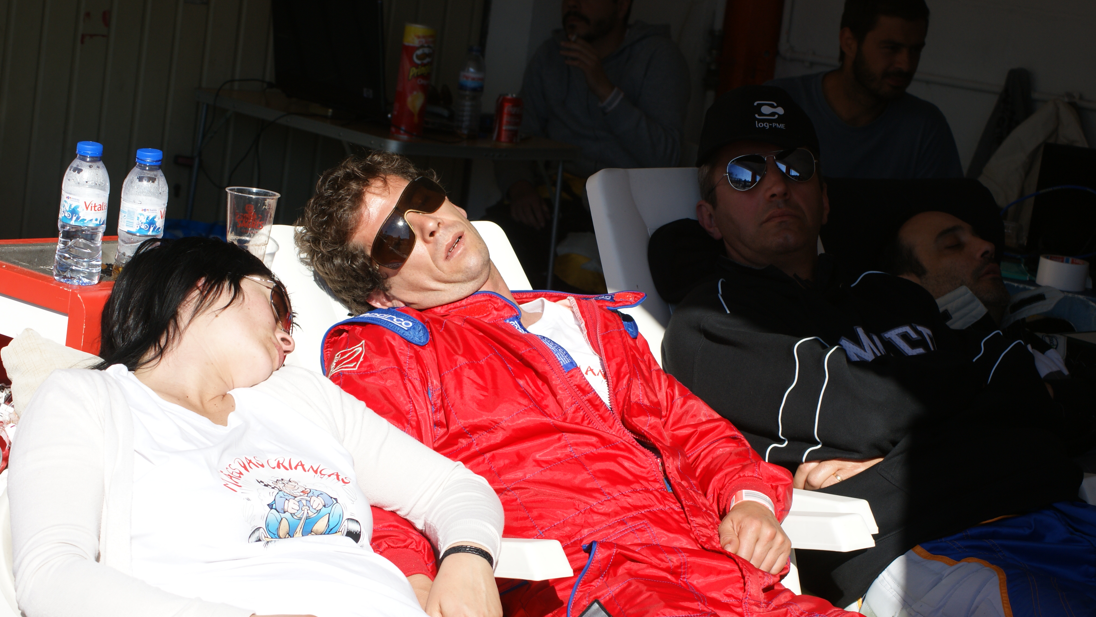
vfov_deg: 12.3
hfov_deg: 21.7
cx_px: 545
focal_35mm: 99
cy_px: 385
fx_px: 2865
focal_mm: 55
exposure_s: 1/320
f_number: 7.1
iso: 100
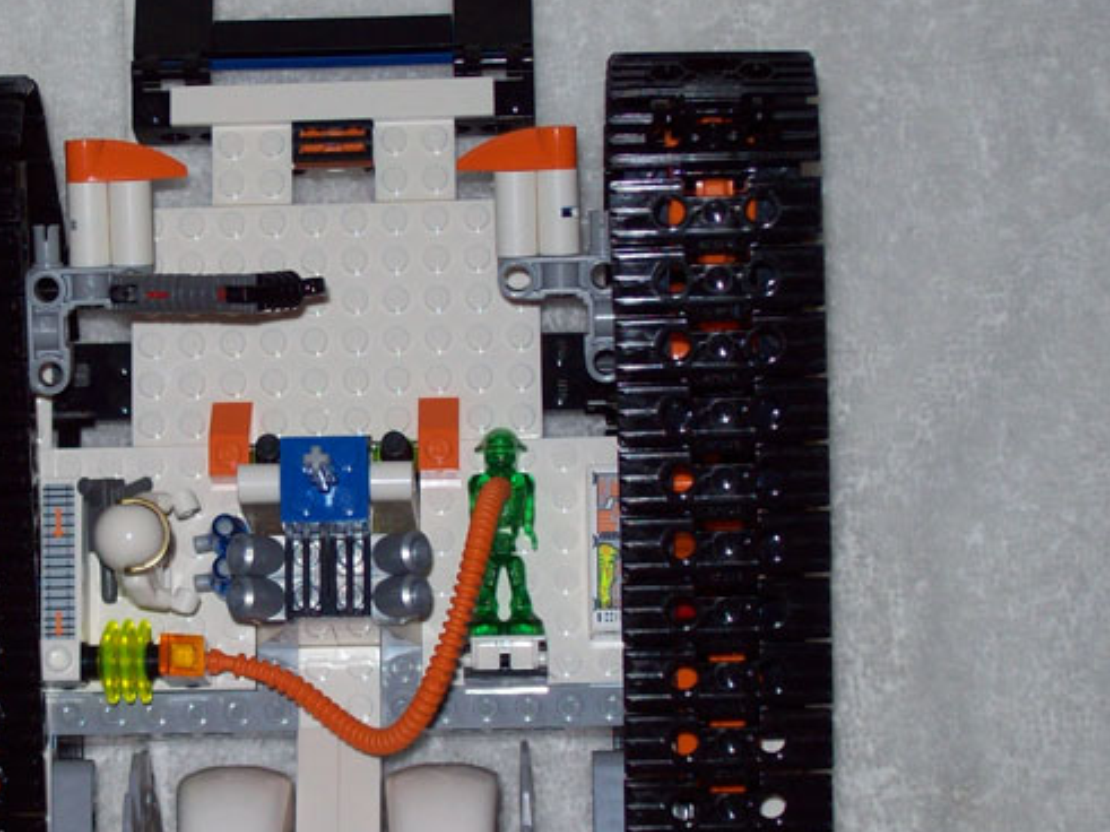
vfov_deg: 13.0
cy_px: 467
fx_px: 3655
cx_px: 226
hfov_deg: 17.1
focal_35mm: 114
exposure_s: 1/97.2
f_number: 3.8
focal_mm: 11.6
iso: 80
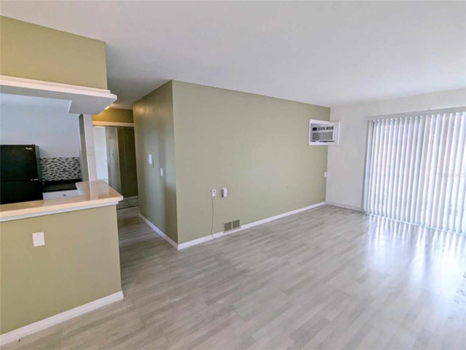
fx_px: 215
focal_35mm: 16
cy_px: 175
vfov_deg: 78.1
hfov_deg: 94.5
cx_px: 233
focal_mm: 2.35
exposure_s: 1/120
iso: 41
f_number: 2.2
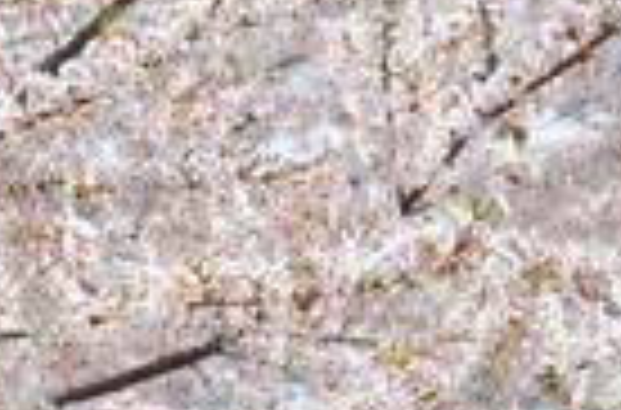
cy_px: 626
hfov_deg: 4.8
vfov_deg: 3.1
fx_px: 7427
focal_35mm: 432
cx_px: -302
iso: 200
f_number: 5.6
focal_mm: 90
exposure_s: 1/500
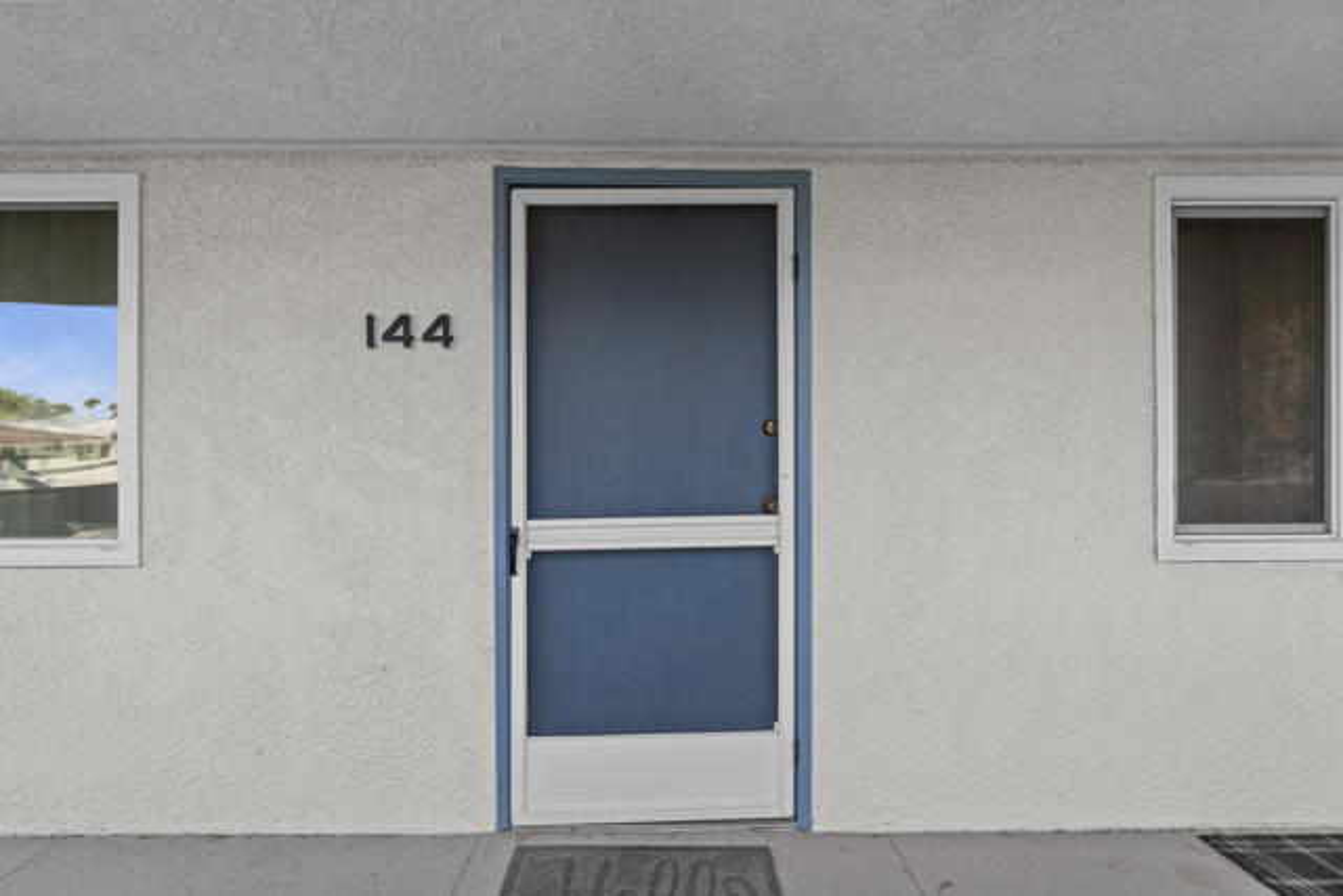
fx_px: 560
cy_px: 448
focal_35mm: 15
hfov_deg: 100.4
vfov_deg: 77.4
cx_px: 672
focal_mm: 10
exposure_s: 1/20
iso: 100
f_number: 8
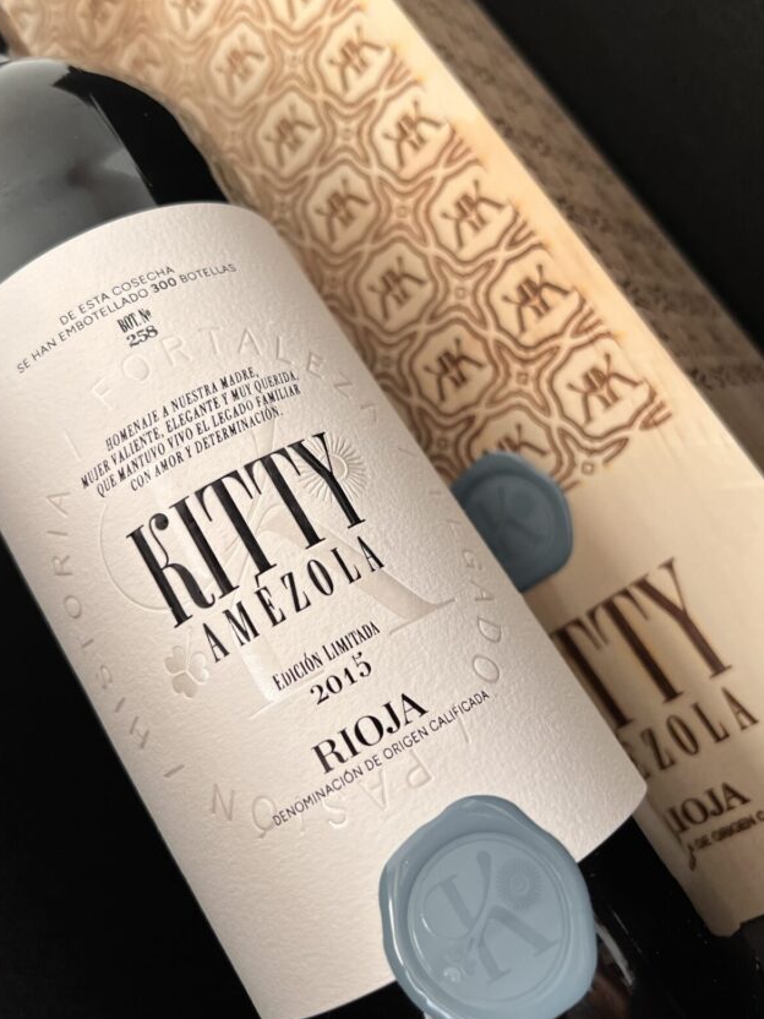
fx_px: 942
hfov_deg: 44.0
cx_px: 320
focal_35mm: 32
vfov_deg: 56.8
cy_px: 487
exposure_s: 1/121
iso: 125
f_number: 1.5
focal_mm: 5.7
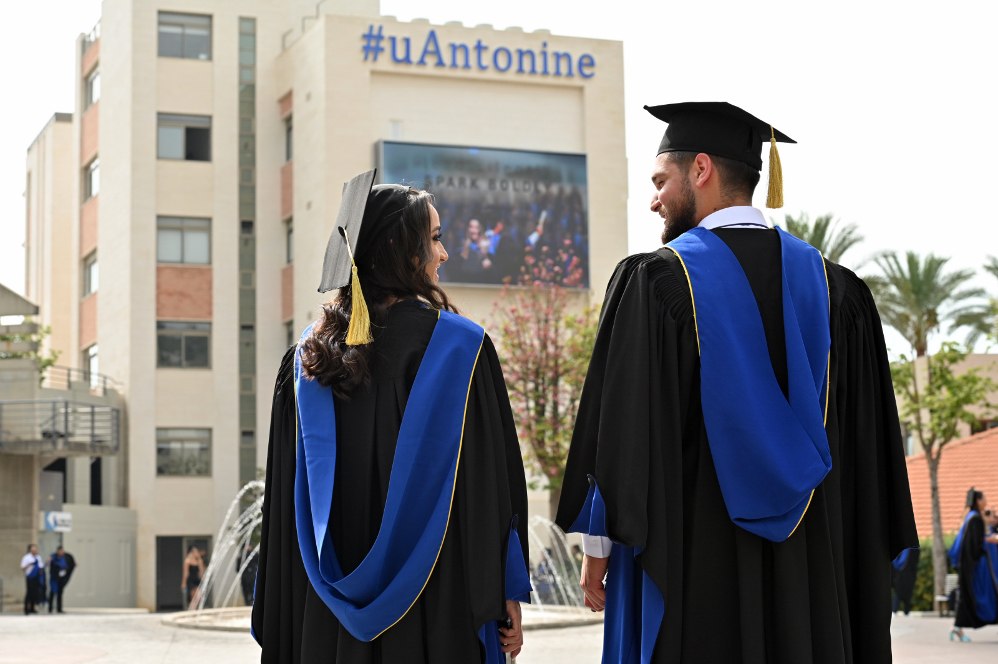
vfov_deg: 19.4
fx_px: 1939
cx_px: 499
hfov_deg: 28.9
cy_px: 332
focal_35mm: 70
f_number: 7.1
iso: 320
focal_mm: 70
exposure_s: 1/500
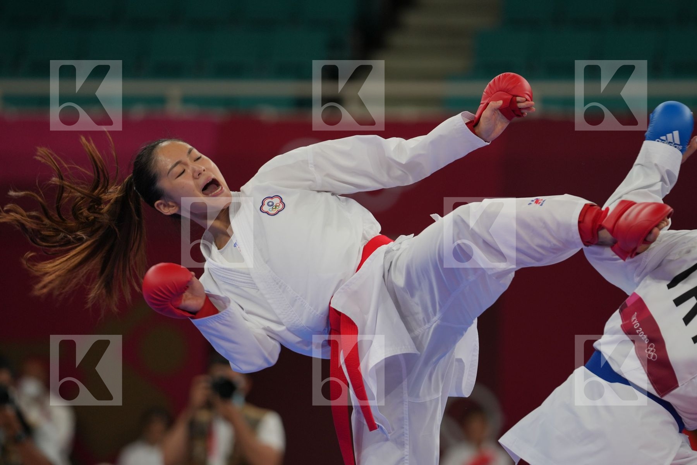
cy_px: 232
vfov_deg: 4.6
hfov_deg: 6.9
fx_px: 5808
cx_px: 348
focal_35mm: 300
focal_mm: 200
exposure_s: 1/1000
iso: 400
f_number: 2.8
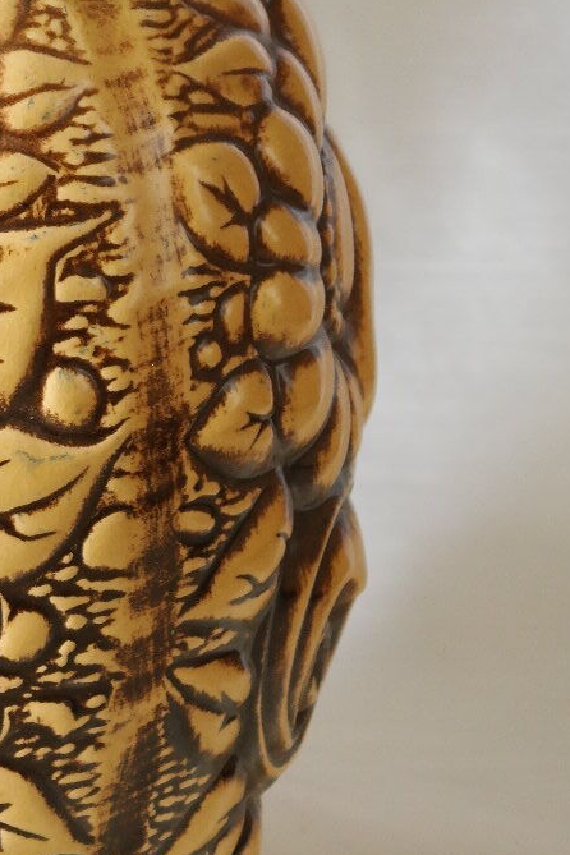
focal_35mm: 199
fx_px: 4726
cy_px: 413
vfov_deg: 10.3
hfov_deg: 6.8
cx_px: -158
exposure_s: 1/30
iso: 800
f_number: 5.6
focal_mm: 50
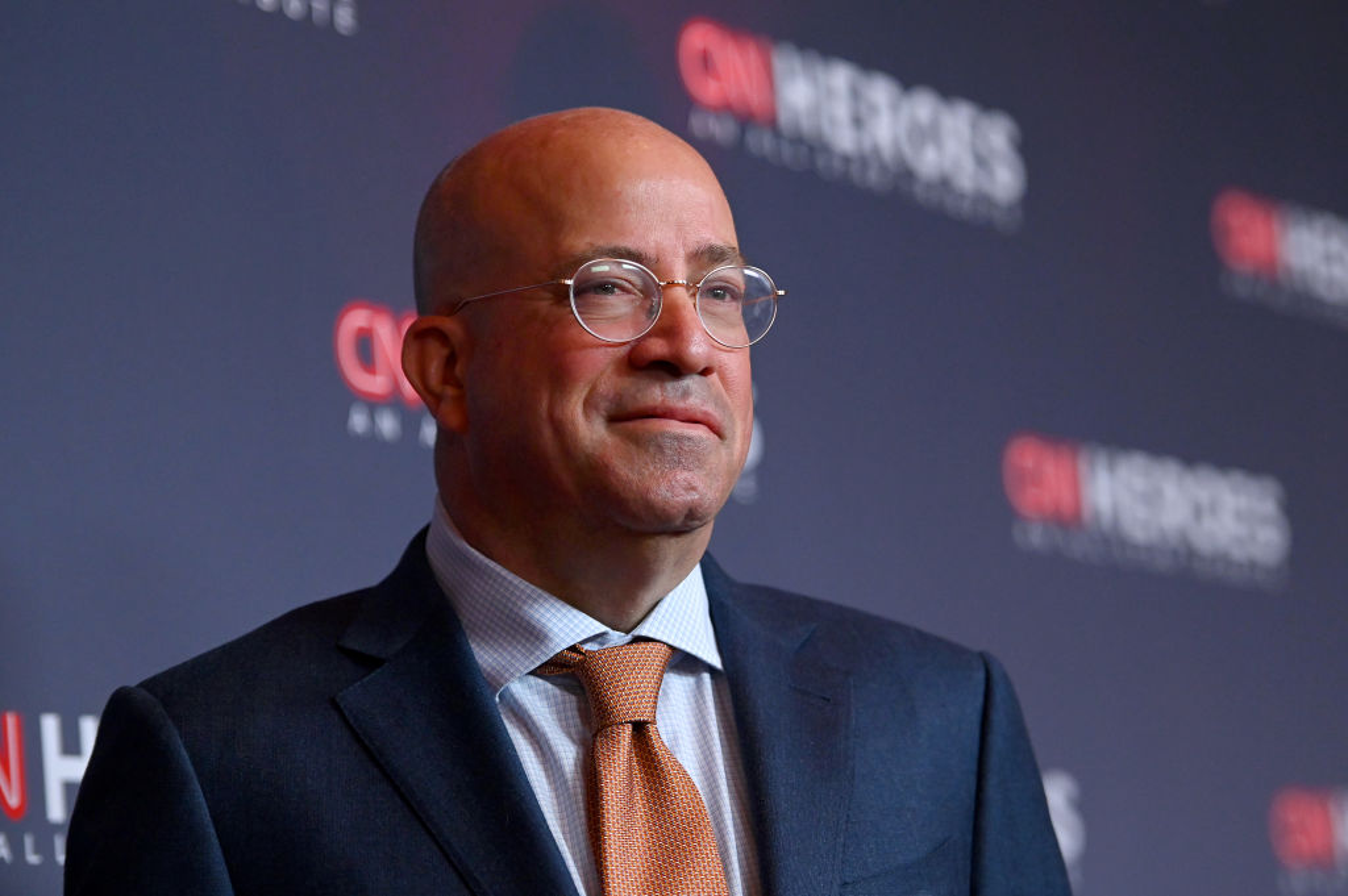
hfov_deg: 17.1
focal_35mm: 120
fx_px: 4490
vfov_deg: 11.4
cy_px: 448
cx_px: 674
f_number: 2.8
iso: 4000
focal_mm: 120
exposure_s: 1/400
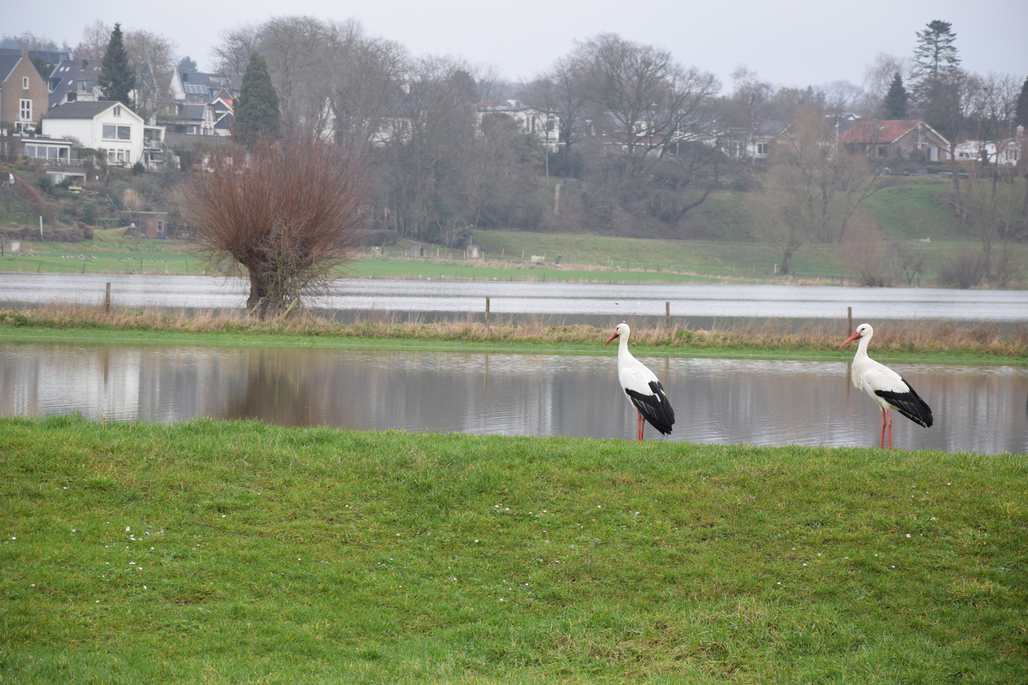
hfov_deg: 13.0
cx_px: 514
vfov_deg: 8.7
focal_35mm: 158
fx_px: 4497
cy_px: 342
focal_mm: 105
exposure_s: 1/250
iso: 400
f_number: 8
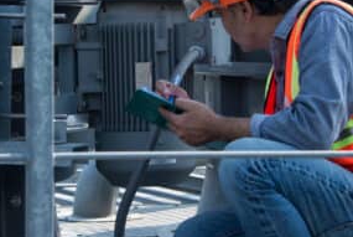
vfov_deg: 6.6
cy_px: 83
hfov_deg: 9.8
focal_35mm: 210
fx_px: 2062
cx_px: 176
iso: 100
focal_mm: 78
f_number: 5.6
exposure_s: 1/400
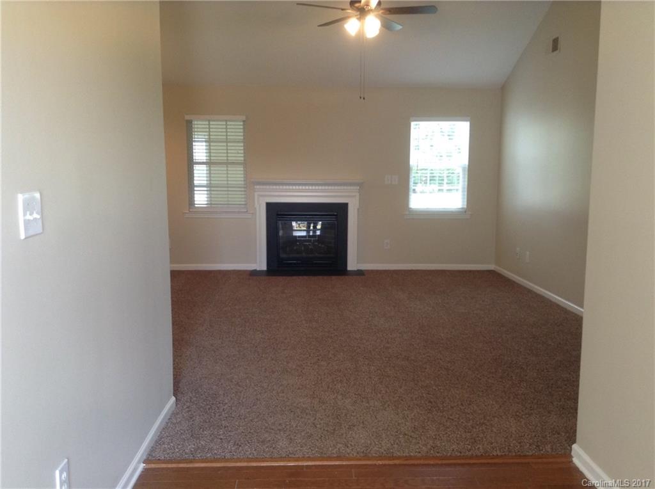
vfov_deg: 42.8
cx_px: 328
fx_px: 623
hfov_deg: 55.4
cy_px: 244
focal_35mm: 33
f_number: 2.4
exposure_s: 1/24
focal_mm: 3.3
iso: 50
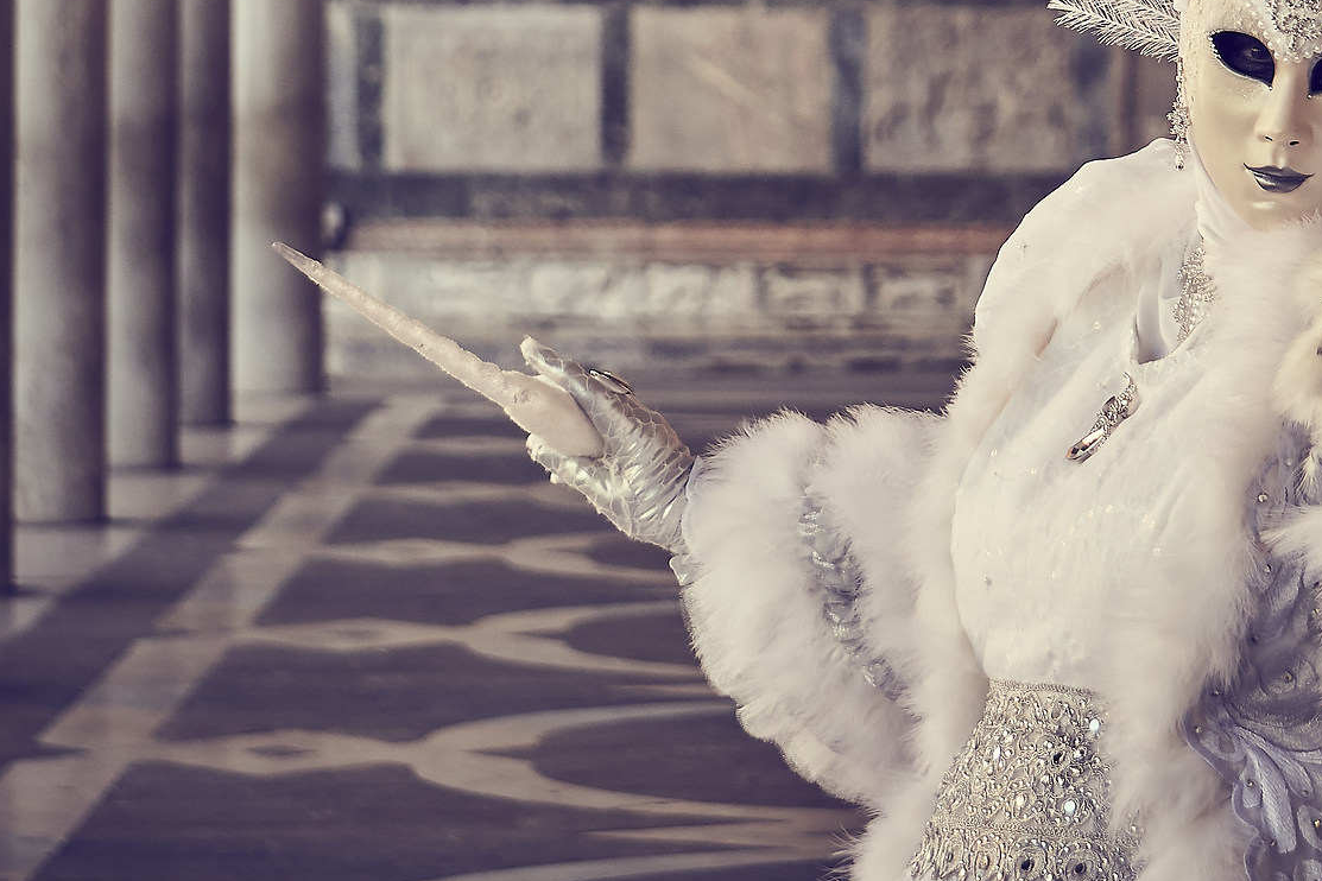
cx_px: 911
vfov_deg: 5.8
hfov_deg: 8.7
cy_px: 10
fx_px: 8669
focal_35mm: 236
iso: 500
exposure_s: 1/320
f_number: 5
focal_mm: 73
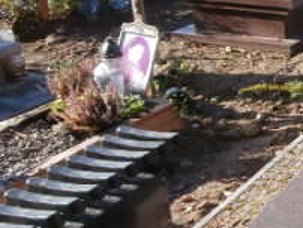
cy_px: 82
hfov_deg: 22.0
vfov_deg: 19.4
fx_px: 666
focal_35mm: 76
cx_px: 432
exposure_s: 1/320
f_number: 3
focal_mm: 4.2
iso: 100
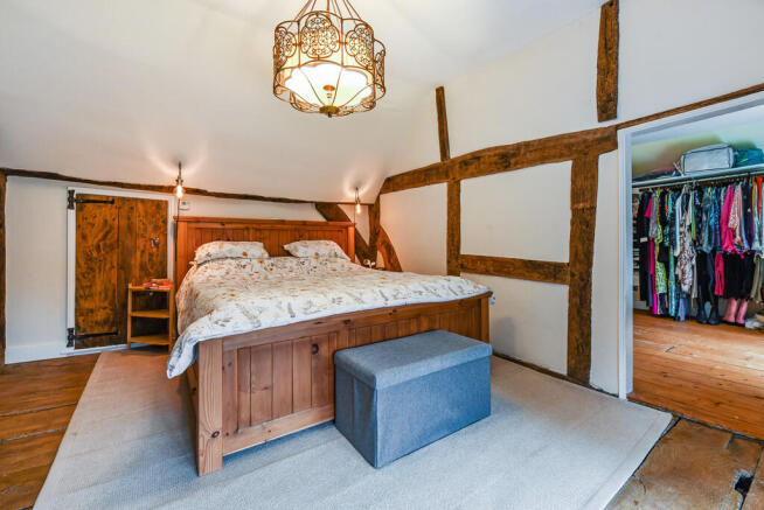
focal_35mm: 14
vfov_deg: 81.3
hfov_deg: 104.2
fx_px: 297
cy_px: 255
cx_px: 382
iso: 320
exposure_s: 1/8
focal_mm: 14
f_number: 9
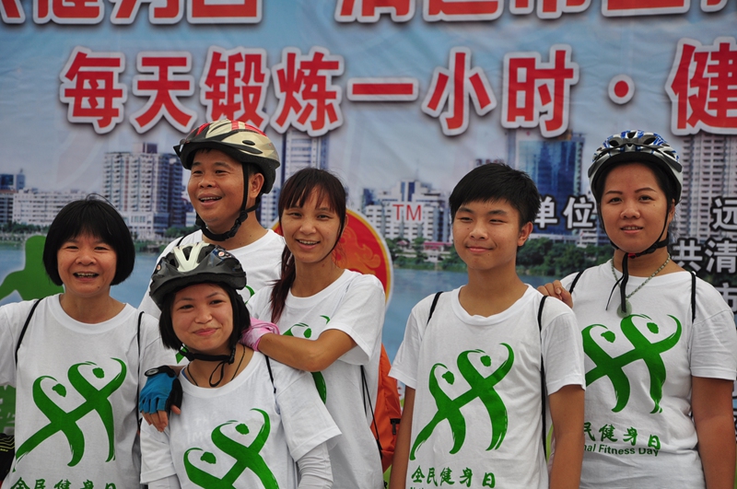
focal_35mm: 112
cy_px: 244
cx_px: 368
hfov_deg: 18.2
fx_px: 2300
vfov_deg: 12.1
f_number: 5.6
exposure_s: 1/800
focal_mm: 75
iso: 200
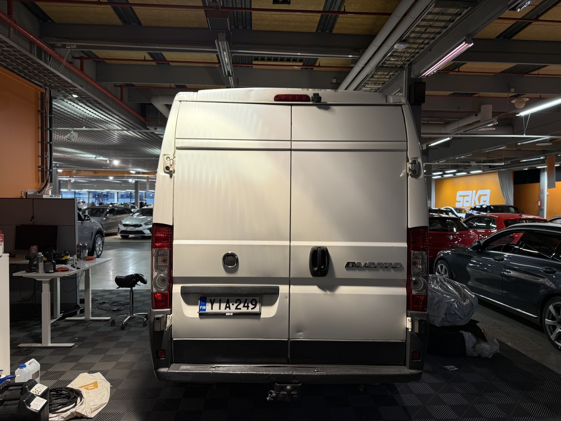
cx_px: 280
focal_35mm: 24
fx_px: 389
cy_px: 210
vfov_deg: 56.8
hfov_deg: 71.6
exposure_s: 1/50
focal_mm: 6.76
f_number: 1.78
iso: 125
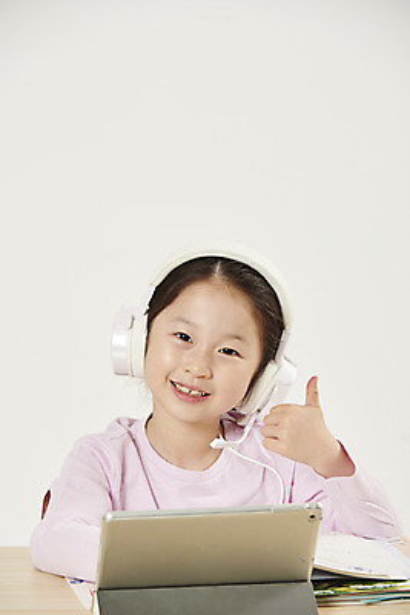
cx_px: 205
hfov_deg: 7.4
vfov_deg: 11.1
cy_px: 308
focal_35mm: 185
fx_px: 3157
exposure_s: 1/125
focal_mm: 185
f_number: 8
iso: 125
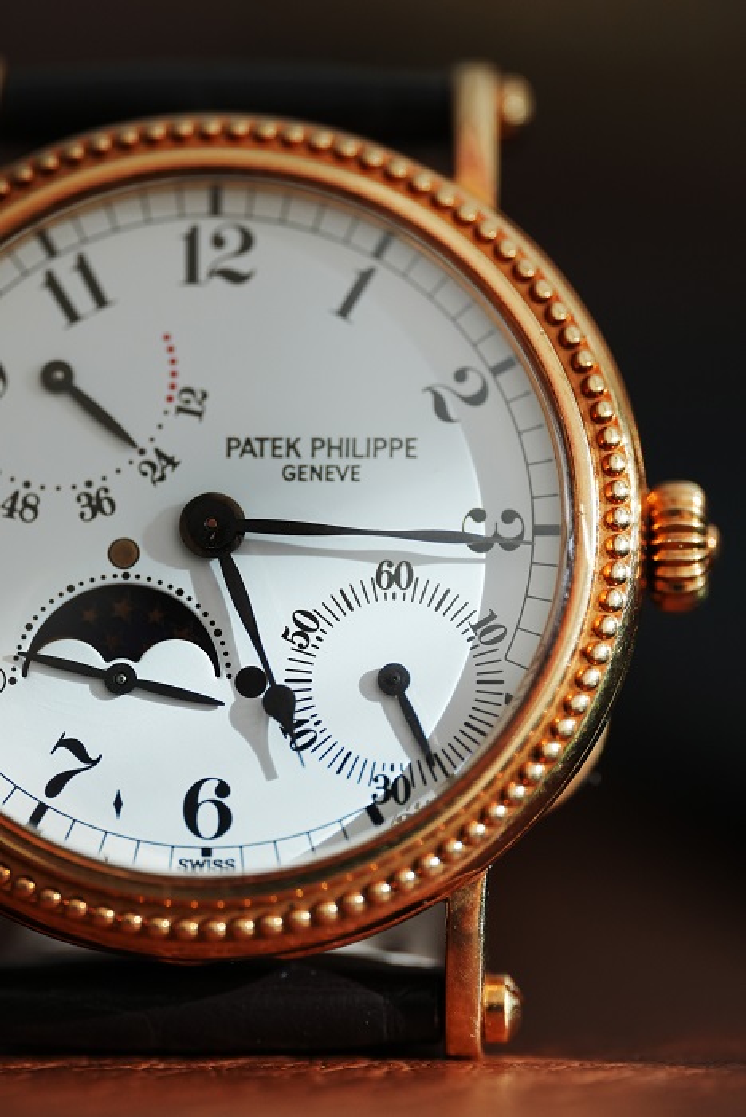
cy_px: 558
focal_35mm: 105
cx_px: 373
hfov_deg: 13.1
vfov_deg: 19.4
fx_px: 3260
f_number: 2.8
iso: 640
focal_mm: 105
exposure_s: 1/320
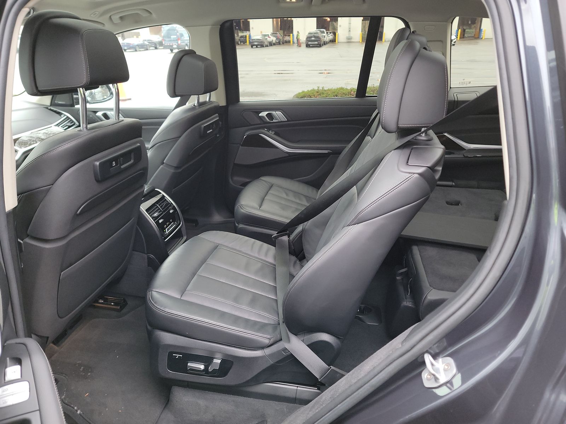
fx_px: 392
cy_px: 212
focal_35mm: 24
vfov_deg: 56.8
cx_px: 283
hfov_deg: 71.6
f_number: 1.8
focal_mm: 6.7
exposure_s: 1/59
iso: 457
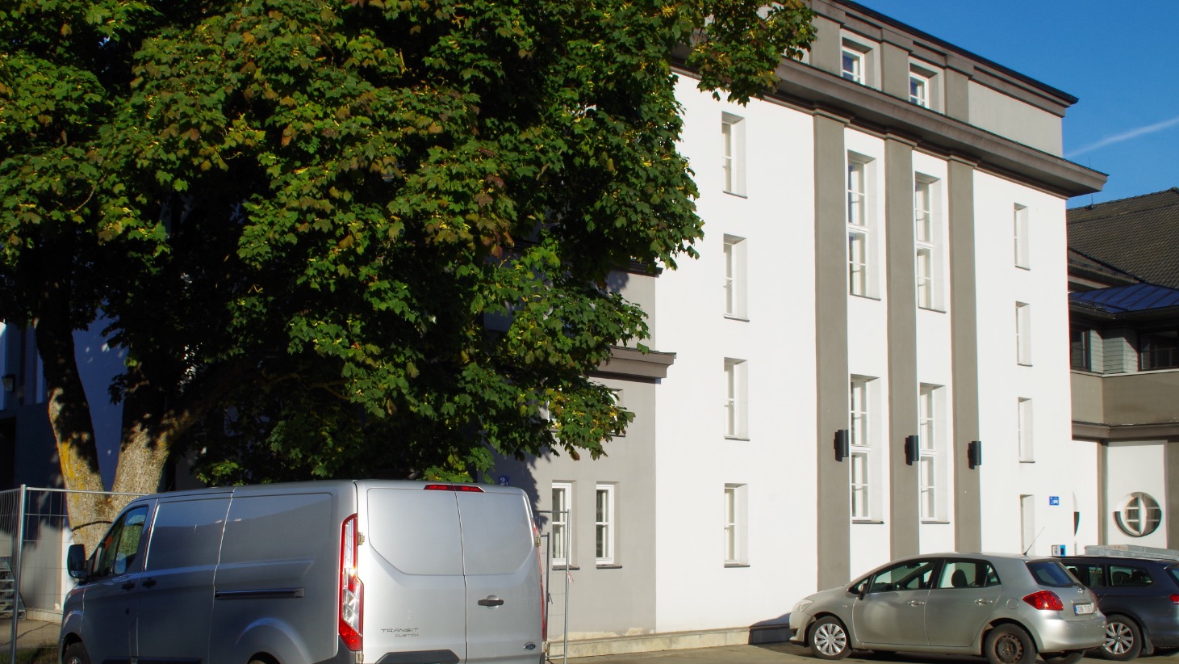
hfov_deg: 48.3
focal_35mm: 42
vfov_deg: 28.2
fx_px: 1313
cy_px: 429
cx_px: 536
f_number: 14
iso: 200
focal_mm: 24
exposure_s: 1/160
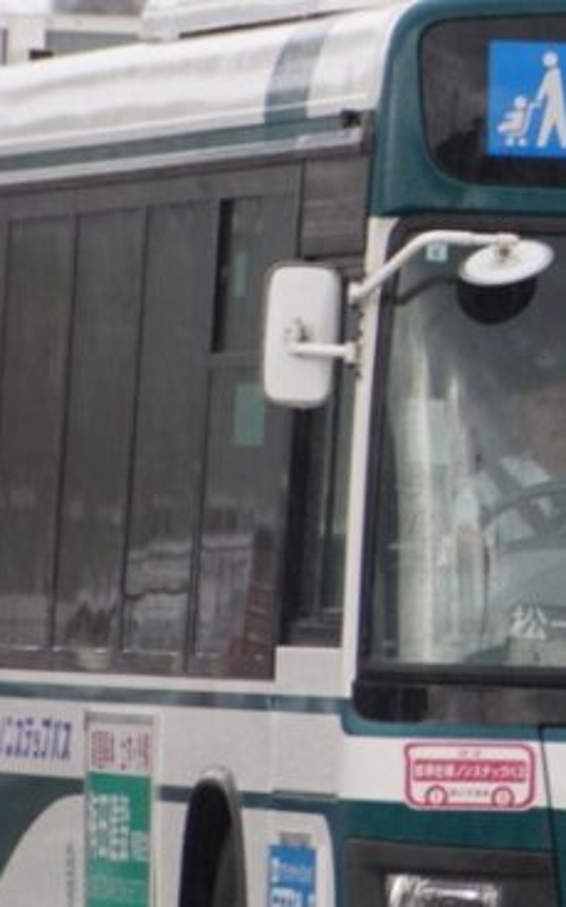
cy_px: 450
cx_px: 838
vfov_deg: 2.3
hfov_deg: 1.5
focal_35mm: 897
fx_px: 22165
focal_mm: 210
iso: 250
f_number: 6.3
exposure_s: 1/100
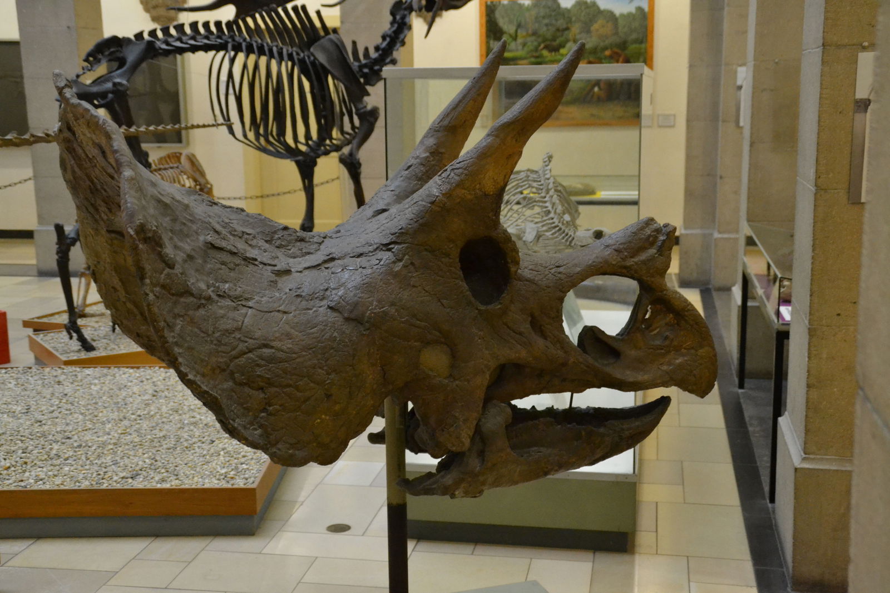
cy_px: 296
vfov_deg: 28.1
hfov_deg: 41.1
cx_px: 445
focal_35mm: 48
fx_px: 1186
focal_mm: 32
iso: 2800
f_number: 4.2
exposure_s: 1/60
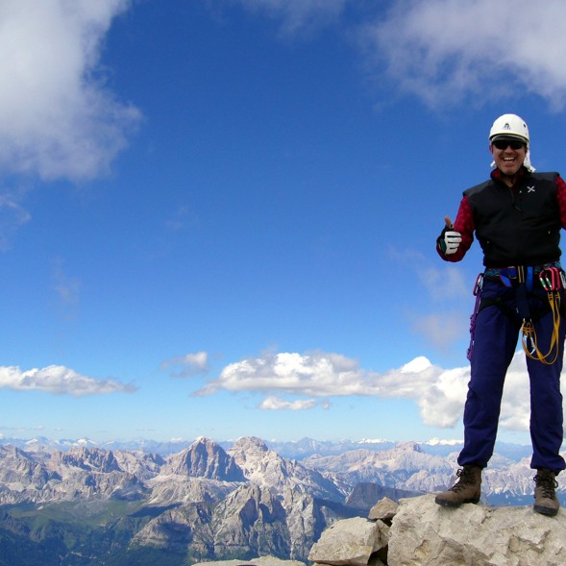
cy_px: 286
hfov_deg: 39.6
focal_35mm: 42
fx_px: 777
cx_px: 369
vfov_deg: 40.0
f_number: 5.6
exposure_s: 1/400
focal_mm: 5.8
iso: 80
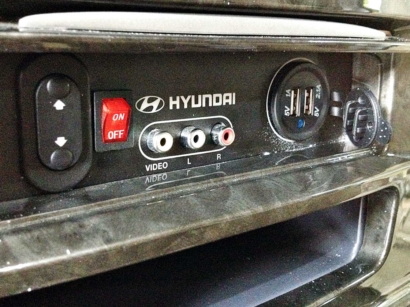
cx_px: 188
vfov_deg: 35.9
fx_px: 474
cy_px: 135
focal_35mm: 40
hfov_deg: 46.7
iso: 800
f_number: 2.4
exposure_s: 1/15
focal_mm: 4.28
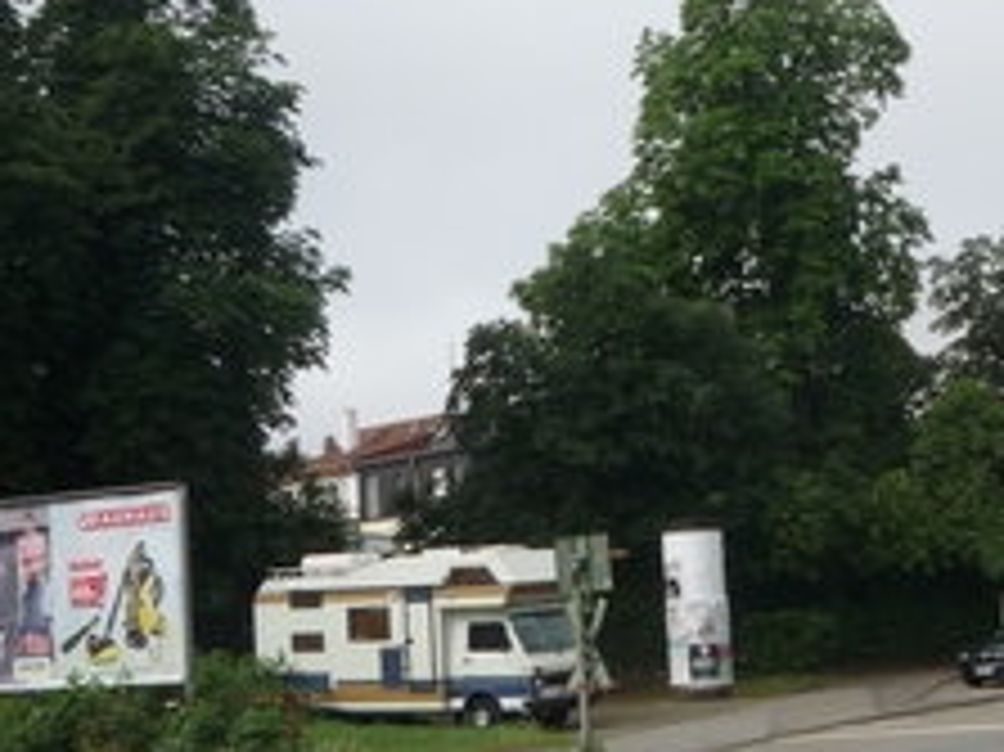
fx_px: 2000
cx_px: 932
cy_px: 459
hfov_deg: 27.0
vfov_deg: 21.3
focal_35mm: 69
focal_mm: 5.2
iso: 100
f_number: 5
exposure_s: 1/400
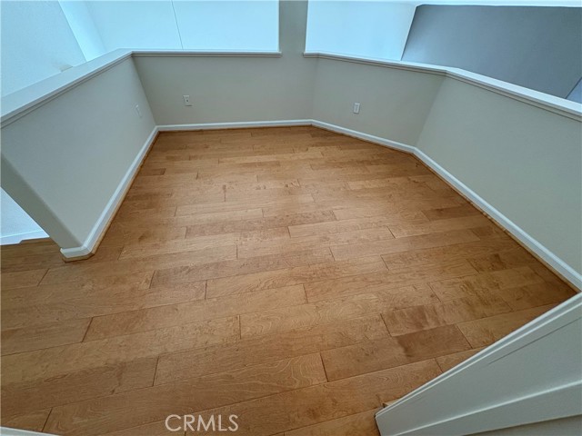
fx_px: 235
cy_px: 218
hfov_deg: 102.1
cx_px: 291
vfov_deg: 85.7
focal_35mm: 14
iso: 200
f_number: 2.2
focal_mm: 2.22
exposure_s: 1/99
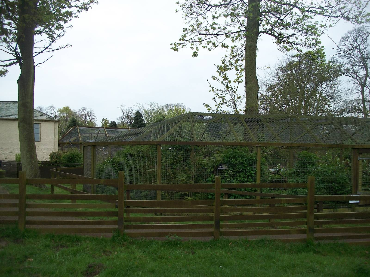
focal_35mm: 32
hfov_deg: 56.8
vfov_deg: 44.2
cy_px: 138
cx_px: 185
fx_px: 342
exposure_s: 1/125
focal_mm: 5.7
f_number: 2.9
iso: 80
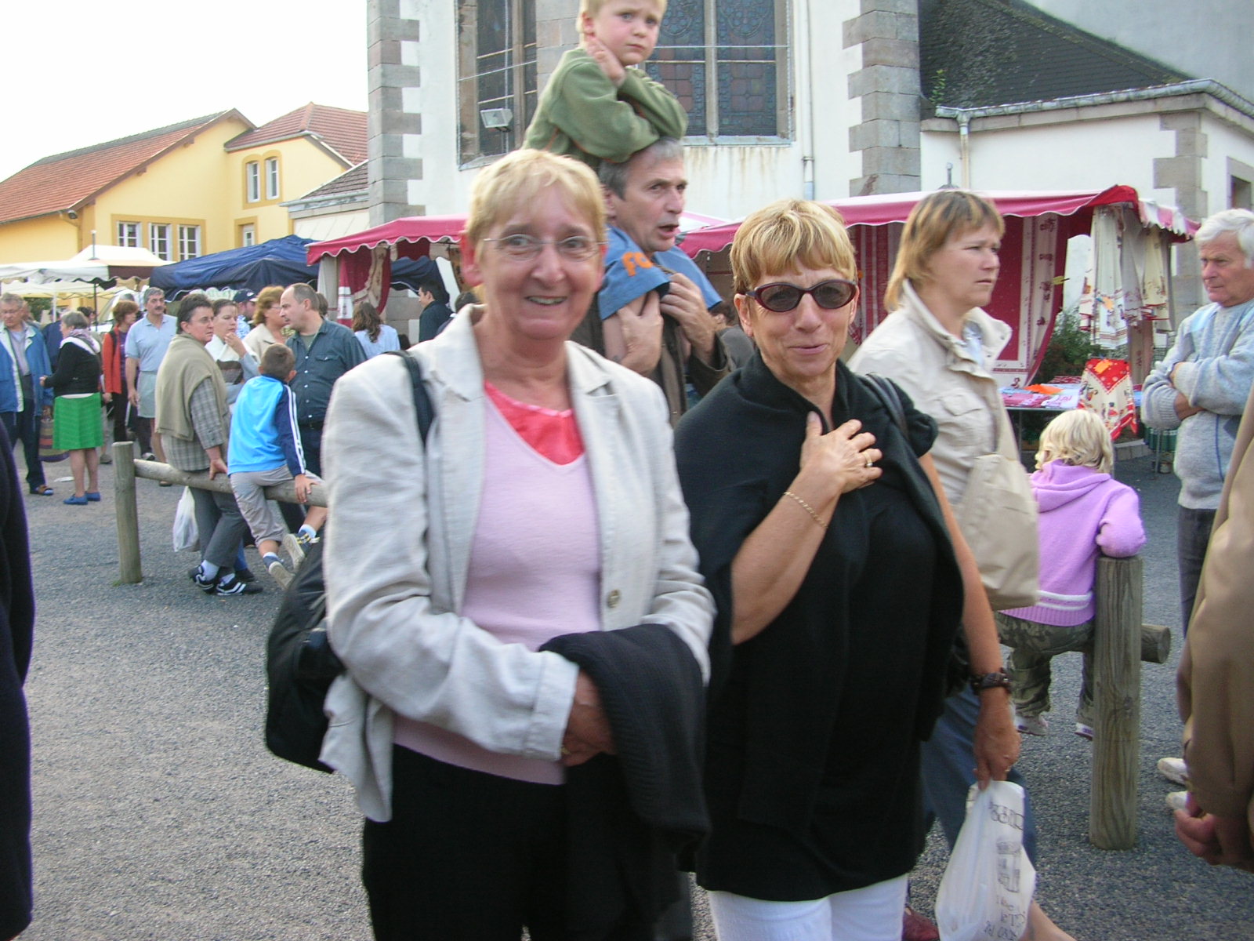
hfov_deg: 52.6
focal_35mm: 35
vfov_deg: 40.7
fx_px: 1268
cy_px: 470
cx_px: 627
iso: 50
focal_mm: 5.8
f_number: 2.8
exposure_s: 1/62.8
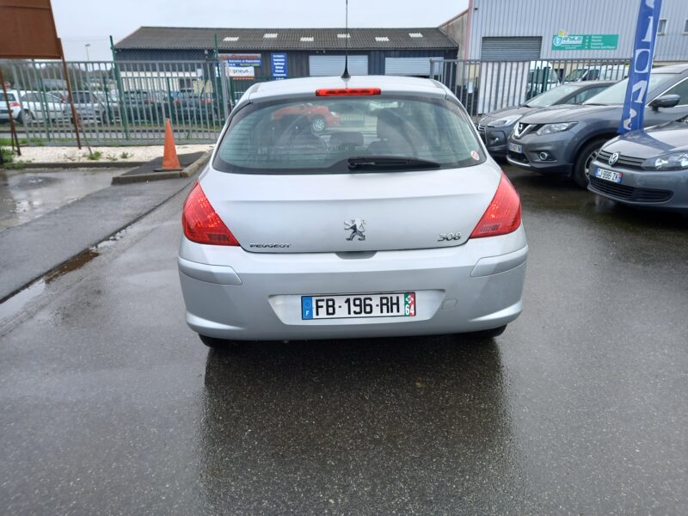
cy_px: 258
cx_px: 344
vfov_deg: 54.9
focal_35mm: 25
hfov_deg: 69.4
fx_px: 497
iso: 25
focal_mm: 4.6
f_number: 2
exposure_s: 1/117
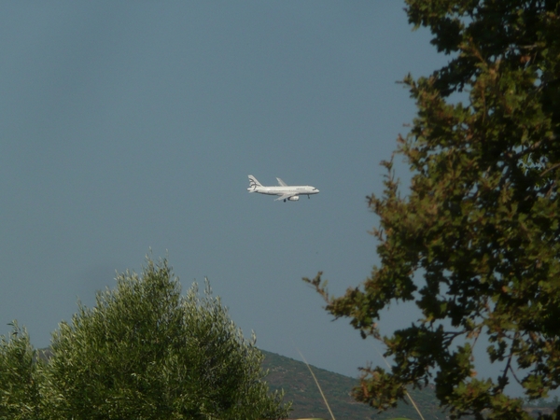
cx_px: 280
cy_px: 210
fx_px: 5436
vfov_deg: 4.4
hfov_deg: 5.9
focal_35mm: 336
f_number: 4.9
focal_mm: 46
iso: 100
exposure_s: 1/1000
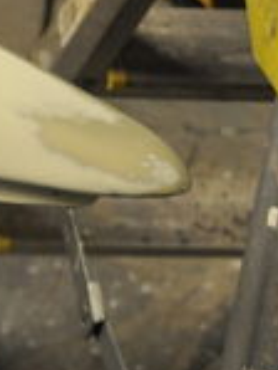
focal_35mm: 186
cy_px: 118
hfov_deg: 7.6
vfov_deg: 10.6
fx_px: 1989
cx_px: -315
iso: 800
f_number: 4.5
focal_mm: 30
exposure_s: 1/60
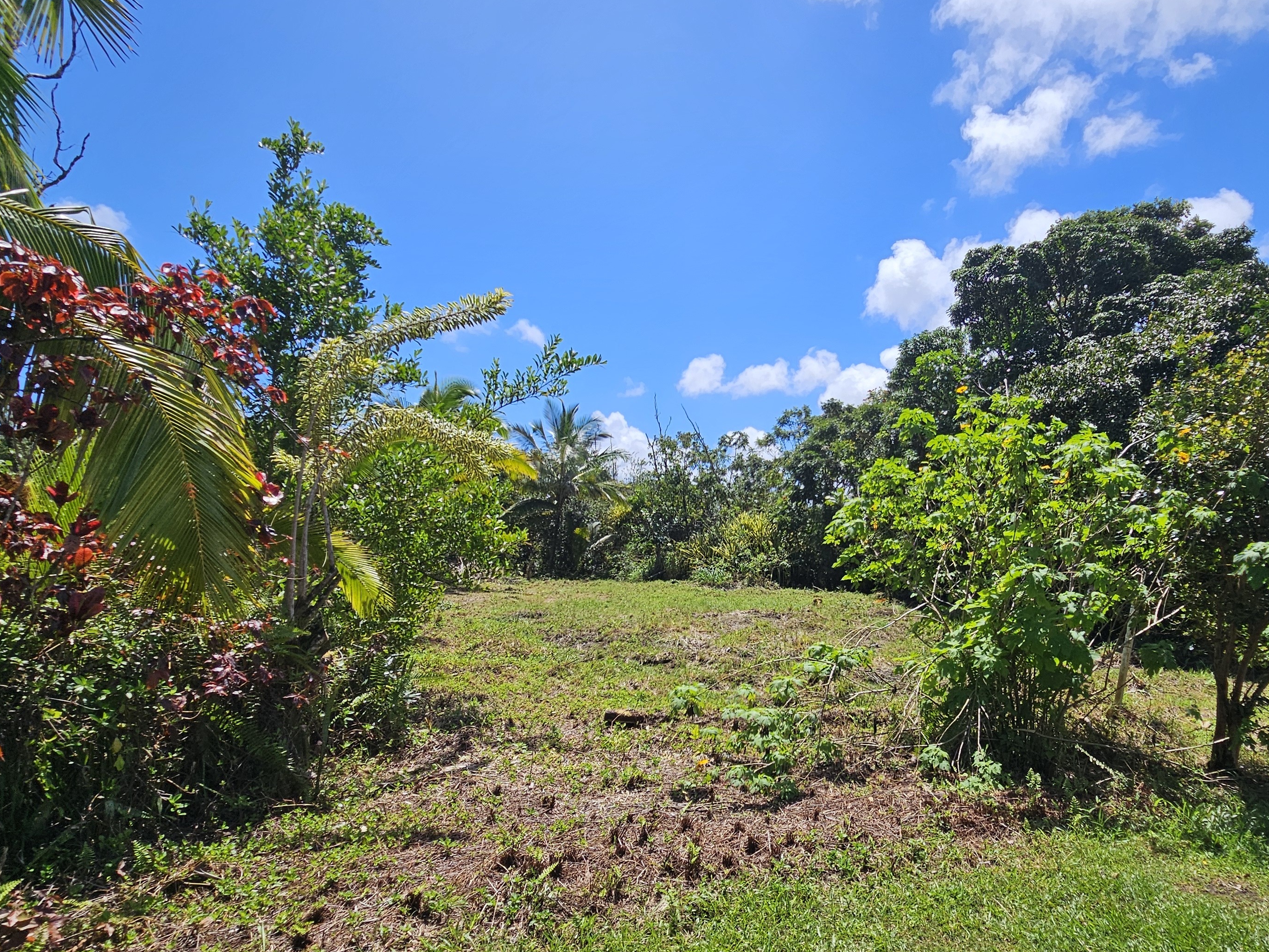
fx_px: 697
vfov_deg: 68.0
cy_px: 572
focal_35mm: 19
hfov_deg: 83.8
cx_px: 752
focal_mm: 2.2
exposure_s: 1/2628
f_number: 2.2
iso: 50
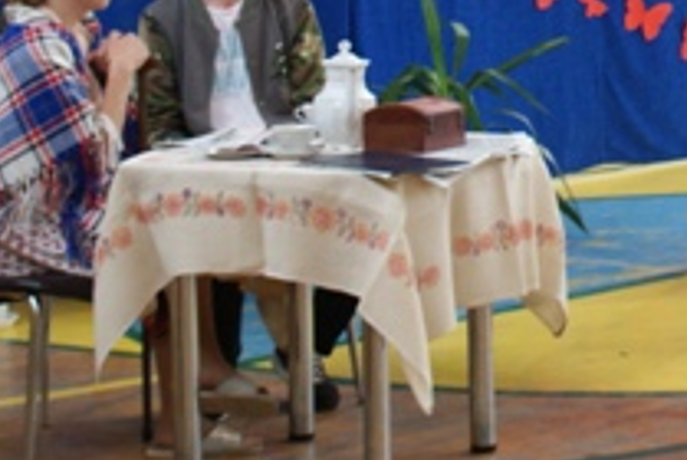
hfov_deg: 12.4
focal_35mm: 161
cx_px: 874
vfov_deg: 8.5
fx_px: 3068
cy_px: -141
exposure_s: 1/20
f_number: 5.6
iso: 400
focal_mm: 35
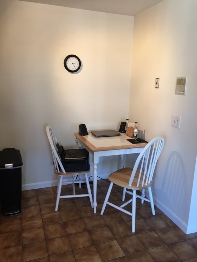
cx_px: 98
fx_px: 220
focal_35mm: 29
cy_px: 131
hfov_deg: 48.2
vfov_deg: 61.7
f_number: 2.2
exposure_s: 1/30
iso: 100
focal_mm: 4.15
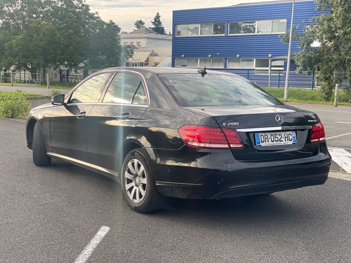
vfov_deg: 28.0
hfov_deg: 36.8
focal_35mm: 52
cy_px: 132
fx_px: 527
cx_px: 176
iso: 32
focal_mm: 6
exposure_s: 1/335
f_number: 2
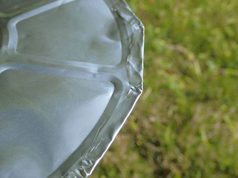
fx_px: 316
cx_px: 119
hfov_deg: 41.2
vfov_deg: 31.5
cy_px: 89
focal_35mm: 46
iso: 100
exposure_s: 1/500
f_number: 4.5
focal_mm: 8.41
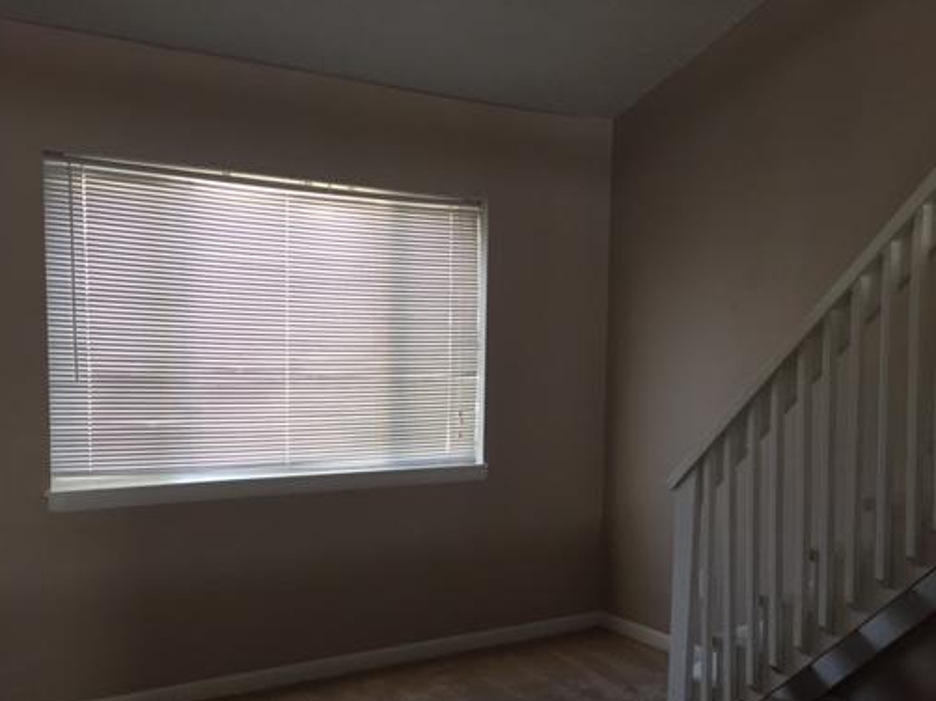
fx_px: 1000
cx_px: 518
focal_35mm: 37
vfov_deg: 38.4
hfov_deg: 50.1
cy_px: 444
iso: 40
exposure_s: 1/30
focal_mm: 4.15
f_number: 2.2
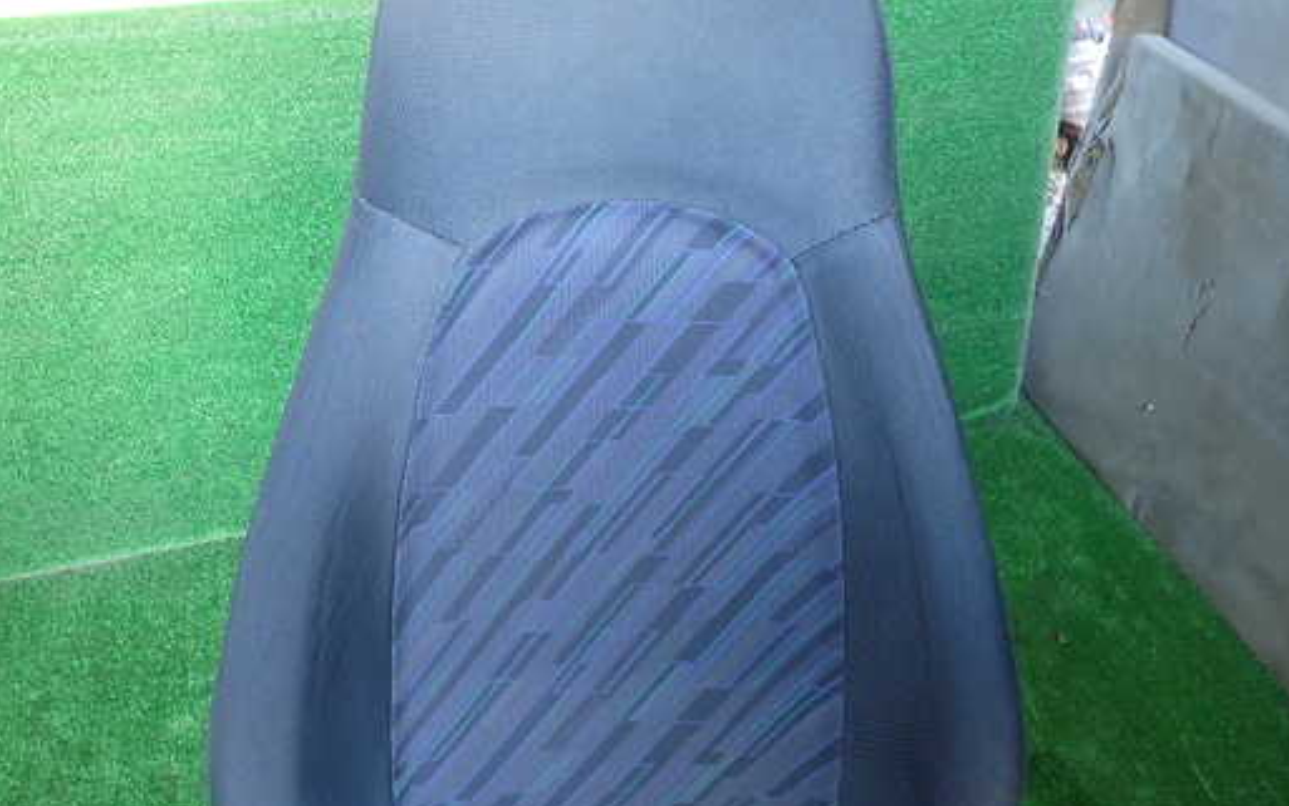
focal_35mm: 31
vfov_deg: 40.6
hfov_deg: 61.2
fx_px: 1089
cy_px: 362
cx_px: 663
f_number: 2
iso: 200
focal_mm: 4.5
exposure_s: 1/50
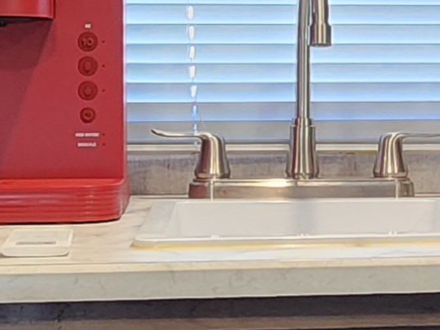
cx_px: 366
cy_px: 115
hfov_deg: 20.2
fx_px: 1220
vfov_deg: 15.4
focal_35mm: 96
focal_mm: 2.2
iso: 320
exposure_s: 1/30
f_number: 2.2
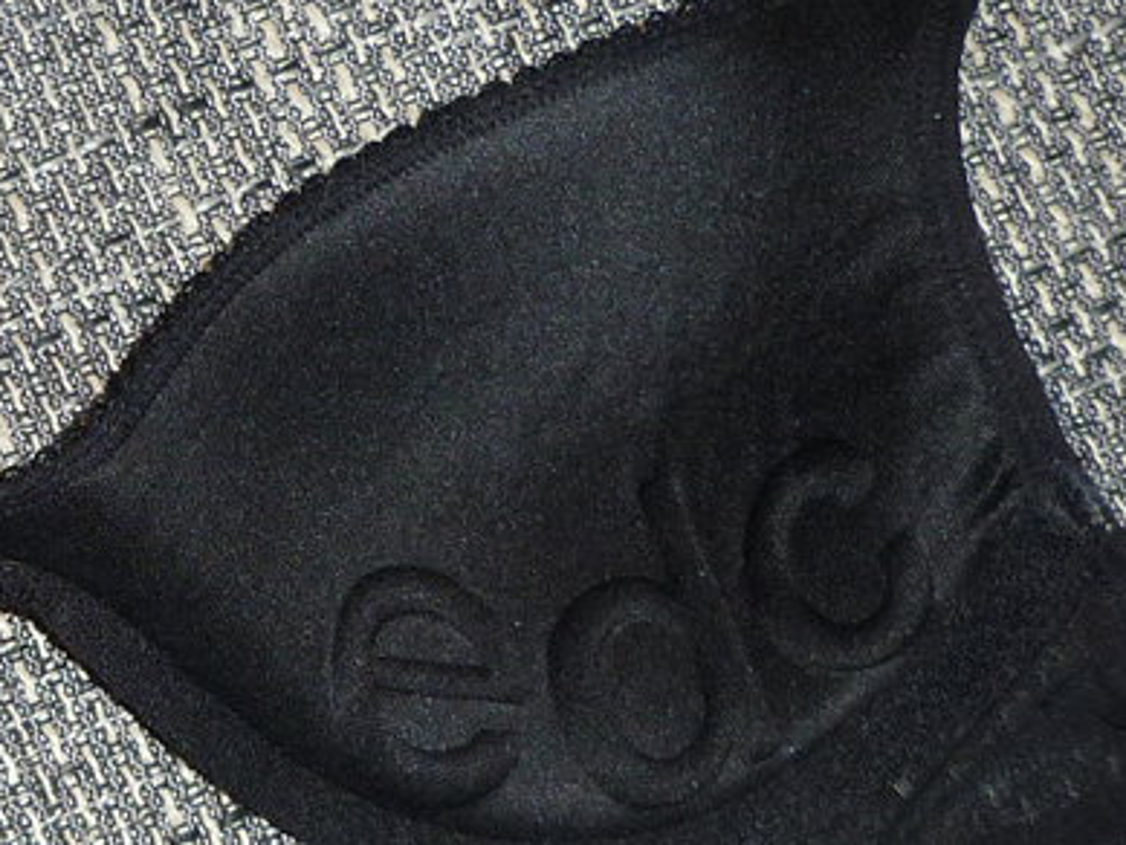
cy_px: 587
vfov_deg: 13.1
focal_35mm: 113
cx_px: 54
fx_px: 3677
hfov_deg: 17.1
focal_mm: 5.5
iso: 100
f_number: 2.8
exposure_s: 1/30
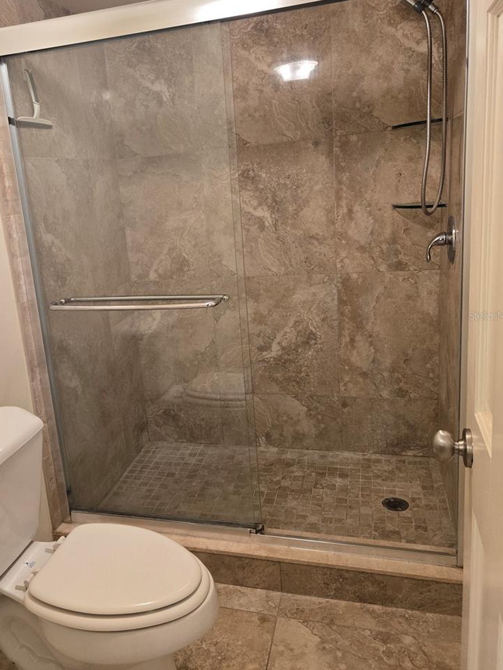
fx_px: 562
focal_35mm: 29
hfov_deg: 47.9
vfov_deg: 61.6
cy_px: 315
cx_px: 201
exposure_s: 1/120
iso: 250
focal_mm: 5.4
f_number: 1.8
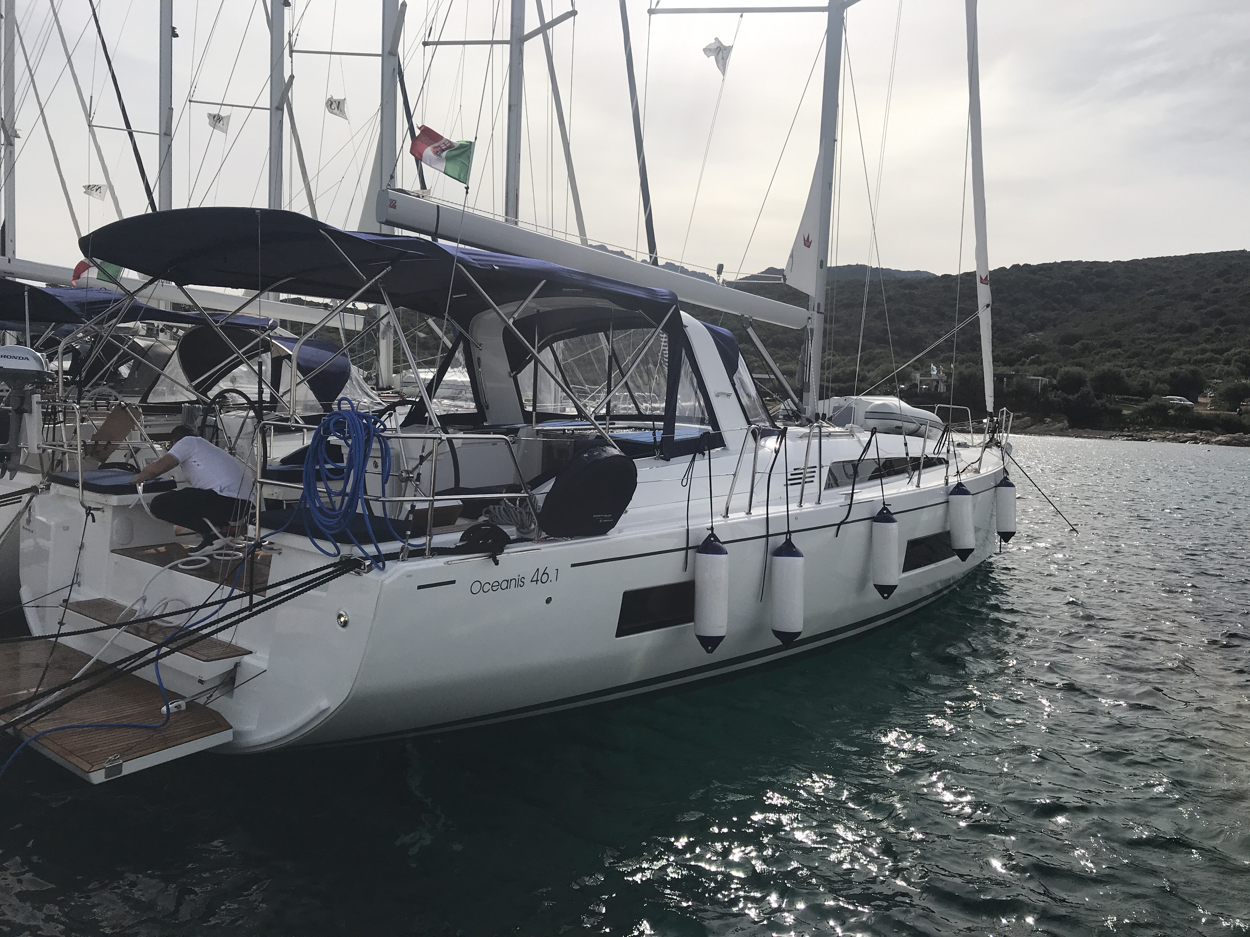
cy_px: 468
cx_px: 625
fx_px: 1011
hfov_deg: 63.4
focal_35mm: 28
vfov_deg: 49.7
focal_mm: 3.99
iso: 20
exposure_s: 1/6410
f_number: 1.8
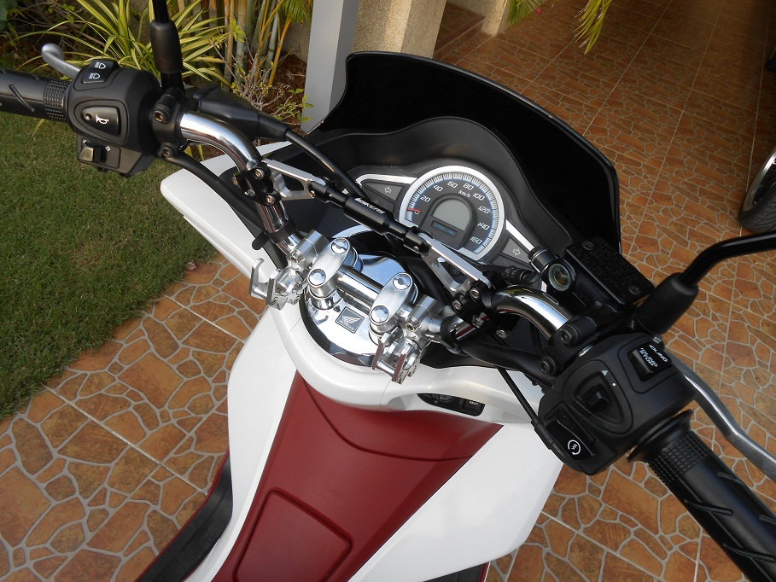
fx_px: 583
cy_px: 291
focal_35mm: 26
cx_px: 388
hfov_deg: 67.3
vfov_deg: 53.1
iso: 80
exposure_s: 1/100
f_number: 3.5
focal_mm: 4.6
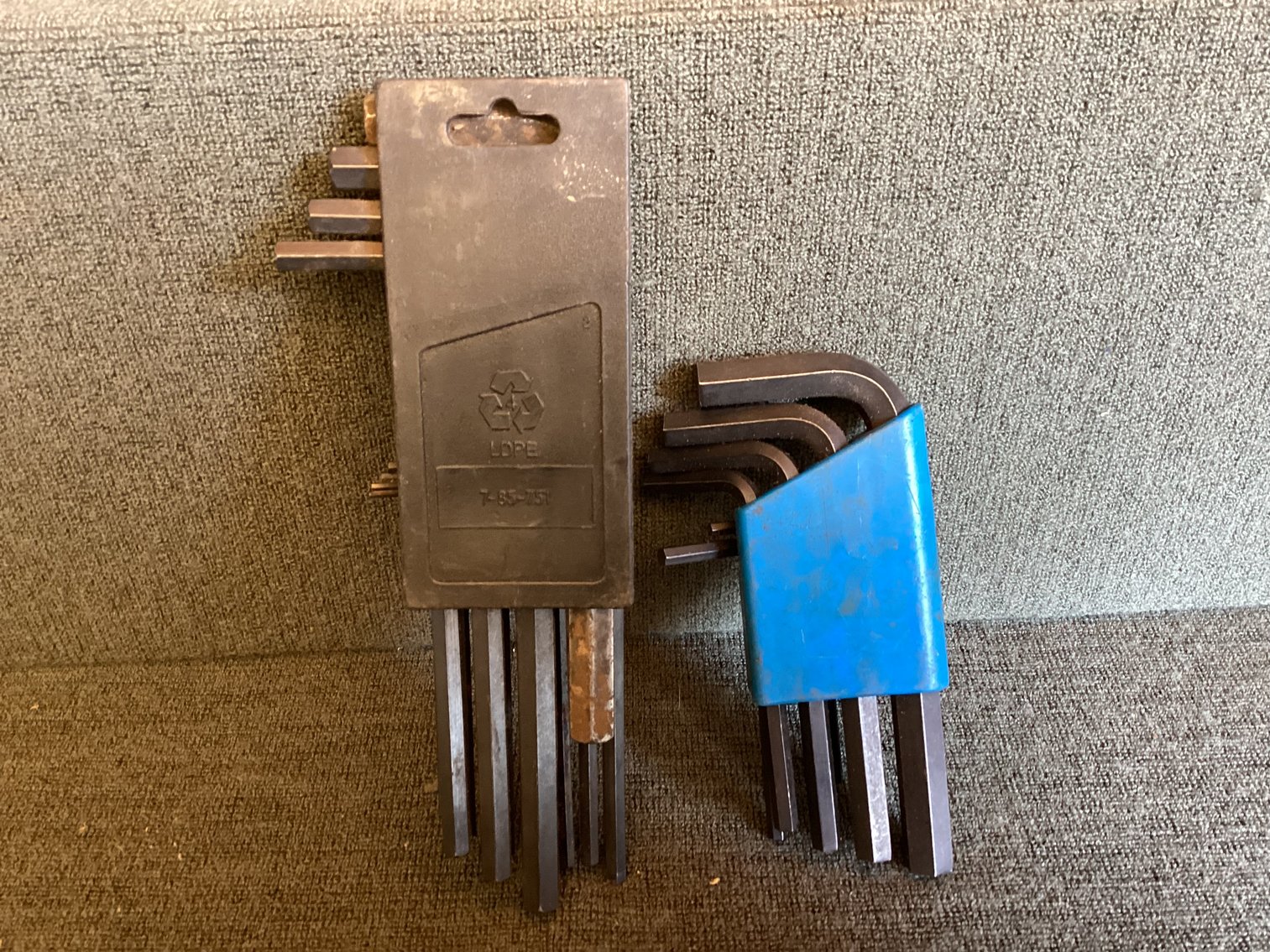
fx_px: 1137
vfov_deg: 45.4
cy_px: 476
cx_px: 635
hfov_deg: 58.3
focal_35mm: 31
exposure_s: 1/33
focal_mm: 3.3
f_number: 2.4
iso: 250
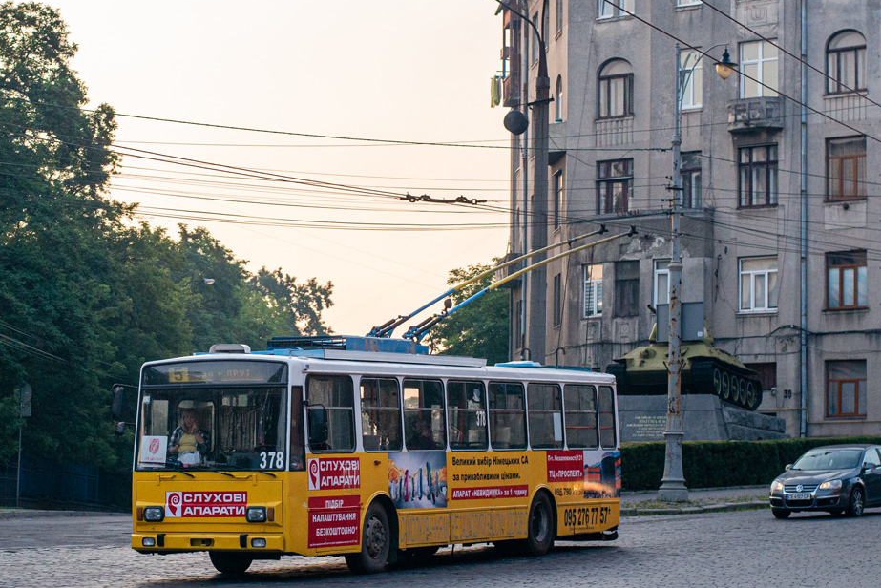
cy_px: 247
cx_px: 382
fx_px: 1591
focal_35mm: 65
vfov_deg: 20.9
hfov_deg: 30.9
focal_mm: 50
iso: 1000
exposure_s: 1/250
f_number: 4
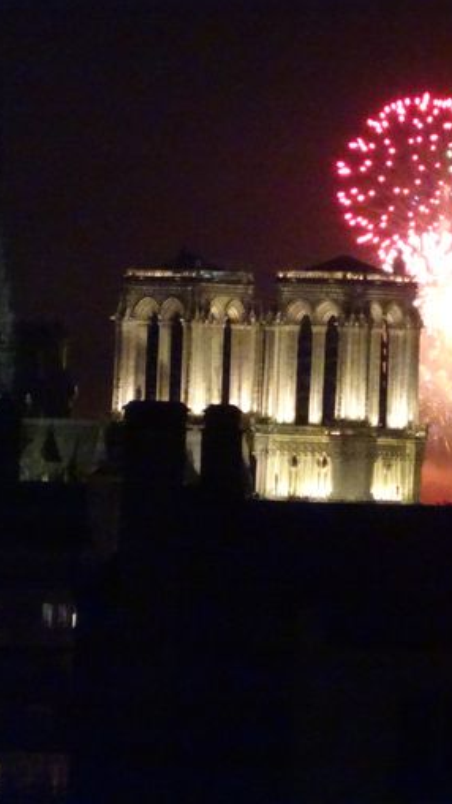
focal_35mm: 904
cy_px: 332
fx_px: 19278
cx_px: 395
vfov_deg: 2.4
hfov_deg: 1.3
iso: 3200
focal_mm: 90.16
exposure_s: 1/8
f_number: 6.3
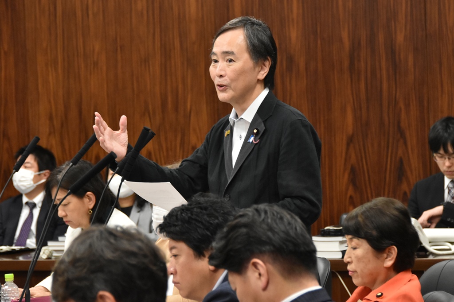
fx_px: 1985
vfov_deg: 8.7
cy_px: 151
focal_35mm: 158
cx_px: 227
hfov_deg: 13.0
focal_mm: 105
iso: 2500
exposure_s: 1/160
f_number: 6.3
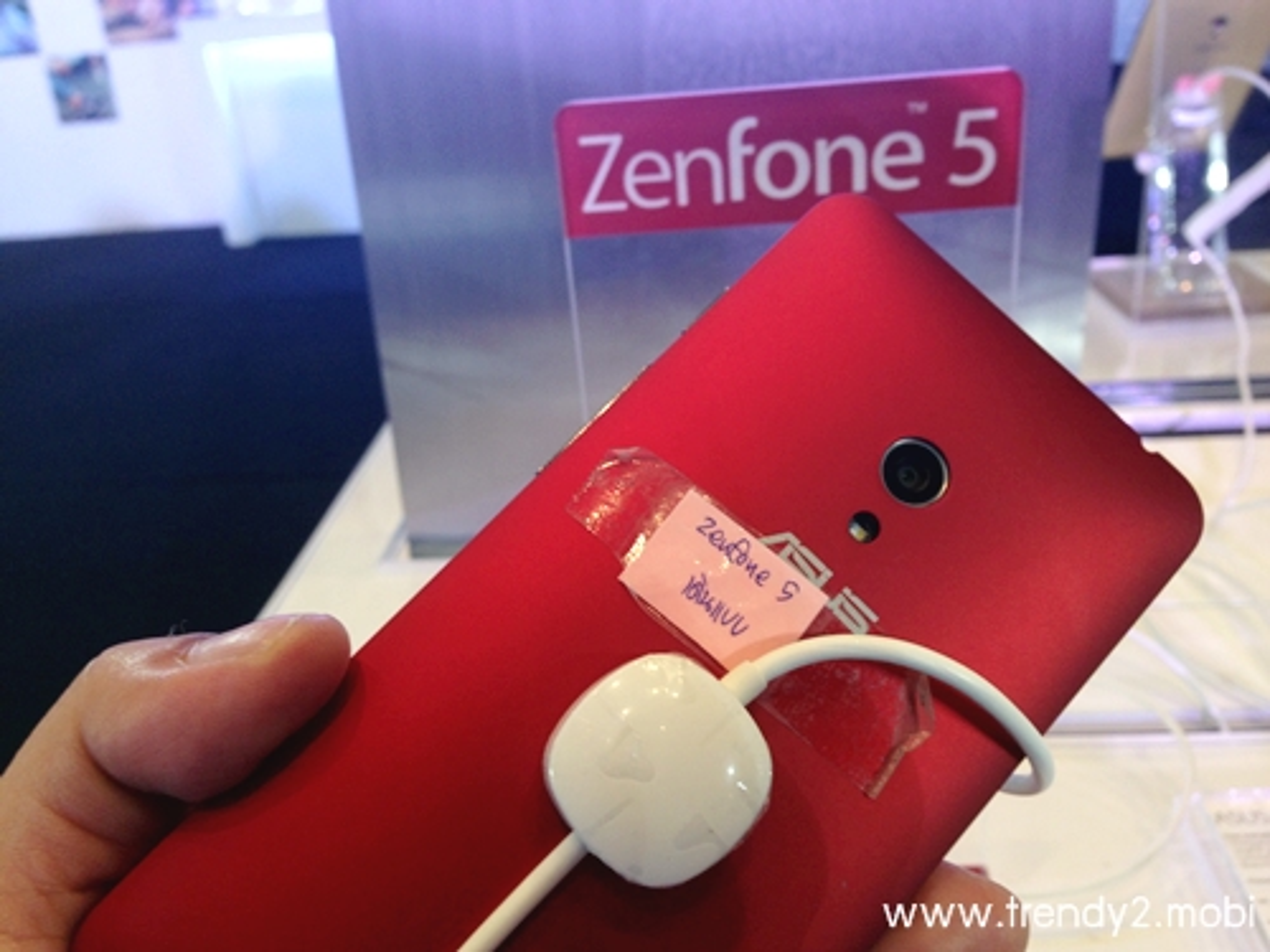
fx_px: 1211
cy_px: 476
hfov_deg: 55.4
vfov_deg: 42.9
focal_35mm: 33
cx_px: 635
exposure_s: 1/24
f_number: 2.4
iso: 50
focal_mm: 4.12
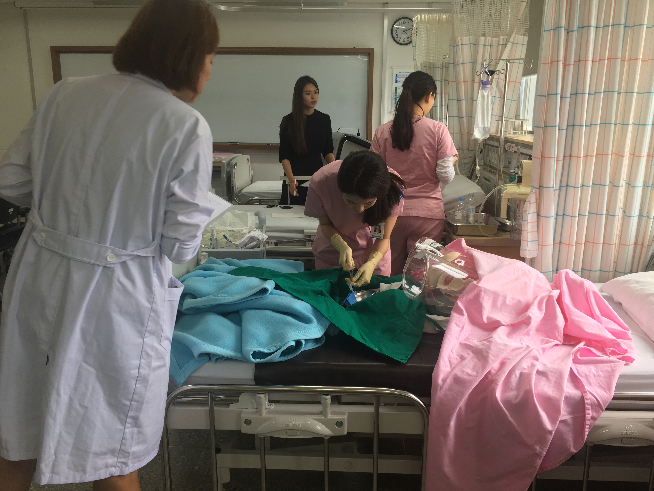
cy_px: 246
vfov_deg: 48.2
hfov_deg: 61.7
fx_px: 548
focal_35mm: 29
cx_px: 327
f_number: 2.2
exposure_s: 1/40
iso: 25
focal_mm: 4.15
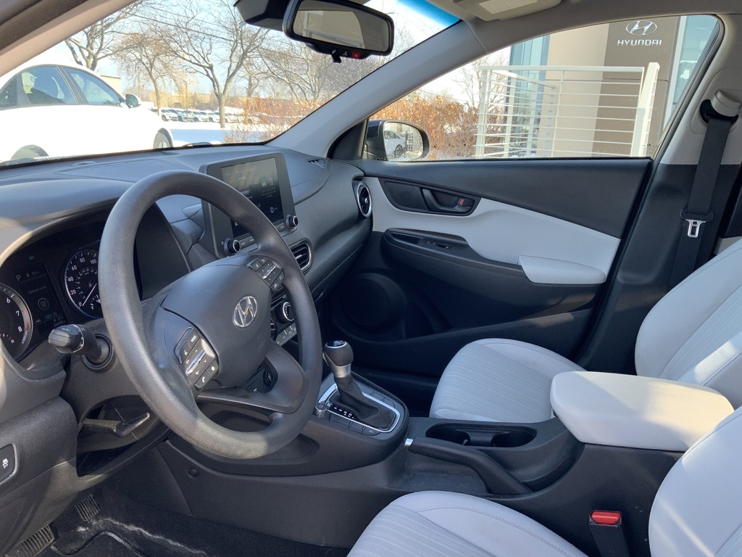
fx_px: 622
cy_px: 278
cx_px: 371
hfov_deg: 61.7
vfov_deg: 48.2
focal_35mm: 29
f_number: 1.8
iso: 25
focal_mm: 3
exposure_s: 1/122
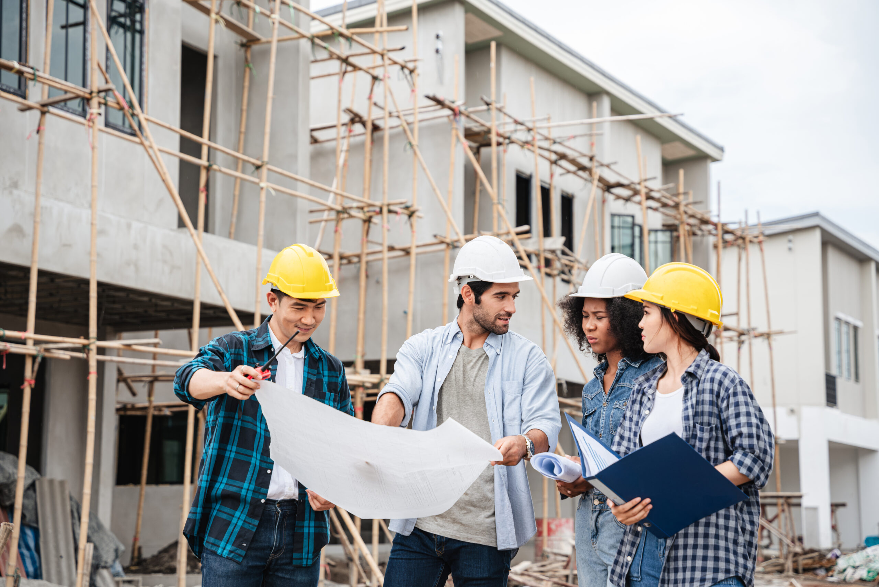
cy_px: 294
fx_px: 1709
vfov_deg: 19.5
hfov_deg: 28.8
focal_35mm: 70
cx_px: 440
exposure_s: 1/250
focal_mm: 70
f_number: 4
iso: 100
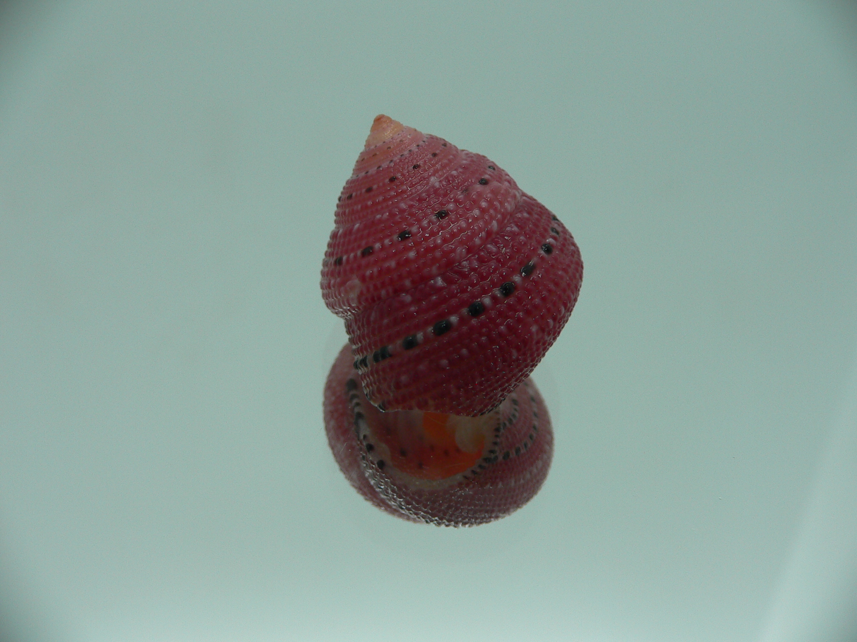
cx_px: 428
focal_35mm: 35
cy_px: 321
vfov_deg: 40.7
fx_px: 867
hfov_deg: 52.6
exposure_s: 1/60
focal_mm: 4.6
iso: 80
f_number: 2.8
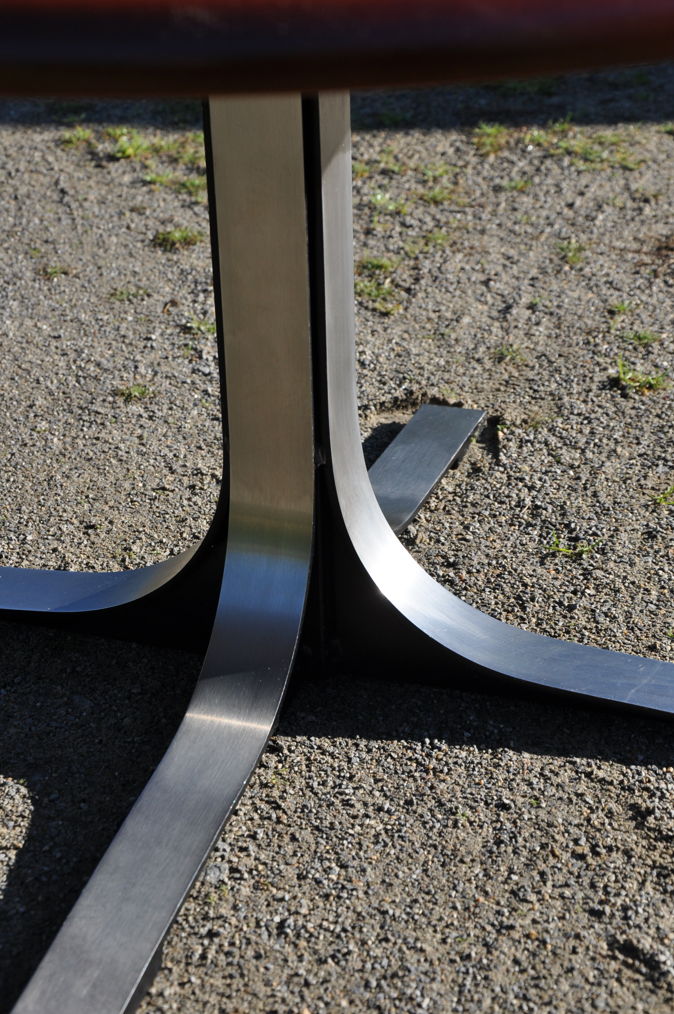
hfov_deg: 18.9
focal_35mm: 72
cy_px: 507
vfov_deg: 28.1
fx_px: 2027
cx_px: 337
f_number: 9.5
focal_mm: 48
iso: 200
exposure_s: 1/350
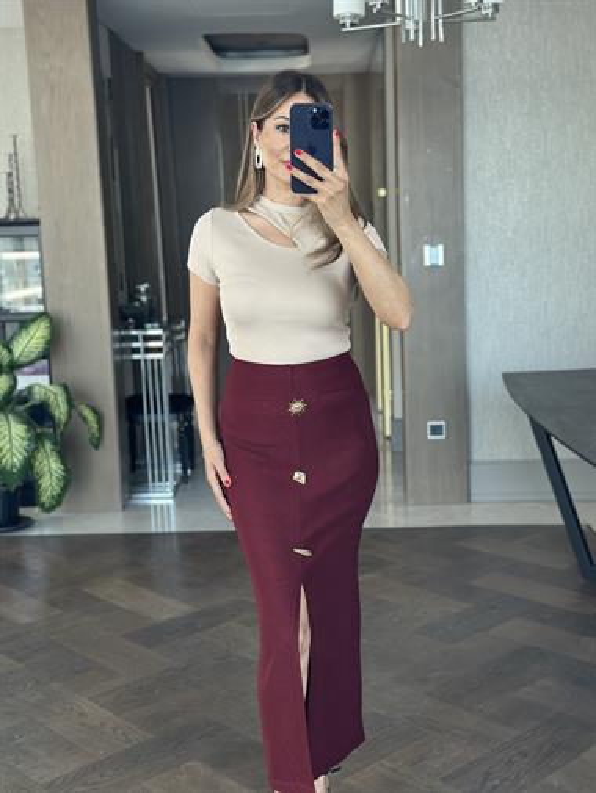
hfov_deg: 30.3
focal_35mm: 48
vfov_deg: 39.6
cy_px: 396
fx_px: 1101
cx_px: 298
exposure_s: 1/62
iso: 125
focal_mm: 6.86
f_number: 1.78
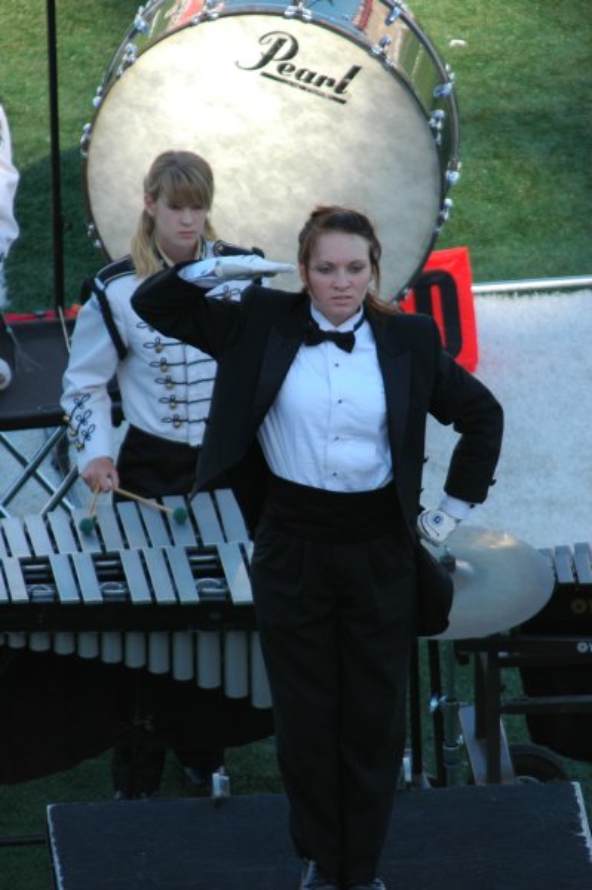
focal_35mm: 600
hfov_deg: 2.3
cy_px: 445
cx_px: 296
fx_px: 14825
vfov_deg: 3.4
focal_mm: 400
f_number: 5.6
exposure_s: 1/200
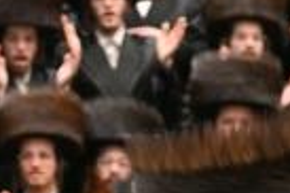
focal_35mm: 524
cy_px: 635
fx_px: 4216
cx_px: 64
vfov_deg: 2.6
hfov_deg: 3.9
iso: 200
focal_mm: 70
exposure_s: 1/200
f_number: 2.8
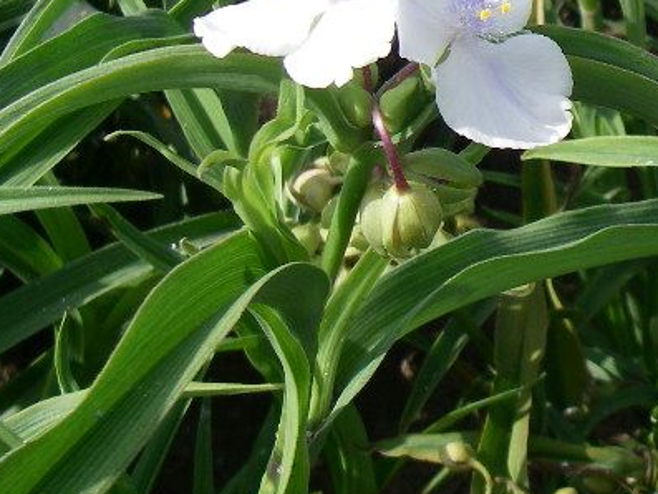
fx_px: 1863
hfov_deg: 19.3
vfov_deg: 15.0
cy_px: 118
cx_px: 694
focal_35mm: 98
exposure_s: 1/640
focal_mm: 6.3
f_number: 3.3
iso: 64
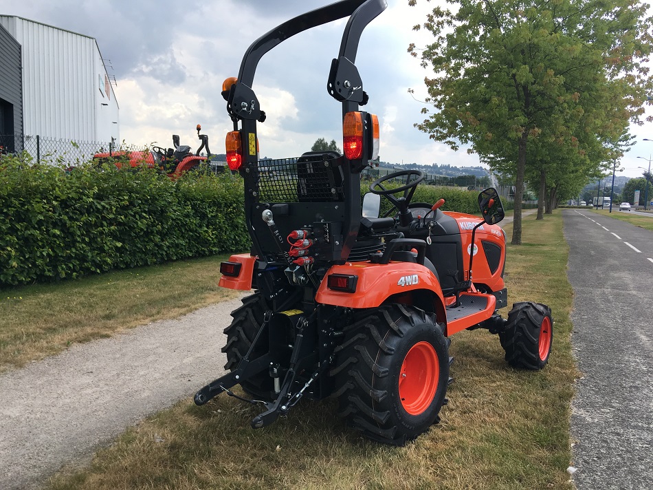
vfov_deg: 48.2
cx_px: 326
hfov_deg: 61.7
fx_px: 547
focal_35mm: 29
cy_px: 245
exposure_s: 1/475
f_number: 2.2
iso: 25
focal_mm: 4.15
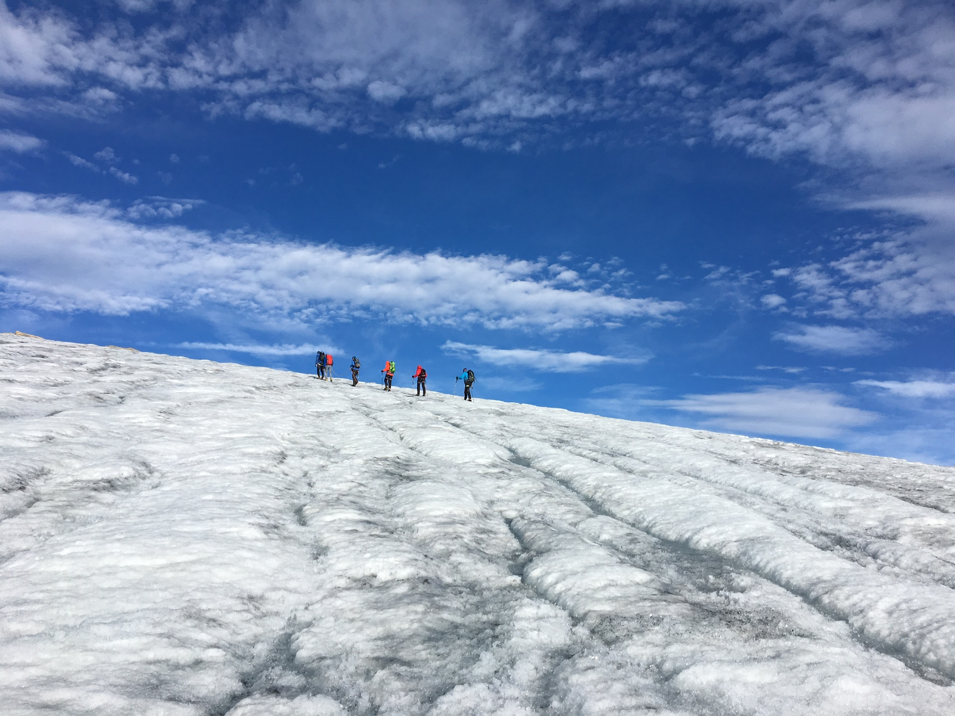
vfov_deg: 48.2
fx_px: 800
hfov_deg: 61.7
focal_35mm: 29
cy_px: 358
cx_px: 478
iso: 25
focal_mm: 4.15
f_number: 2.2
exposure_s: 1/2653
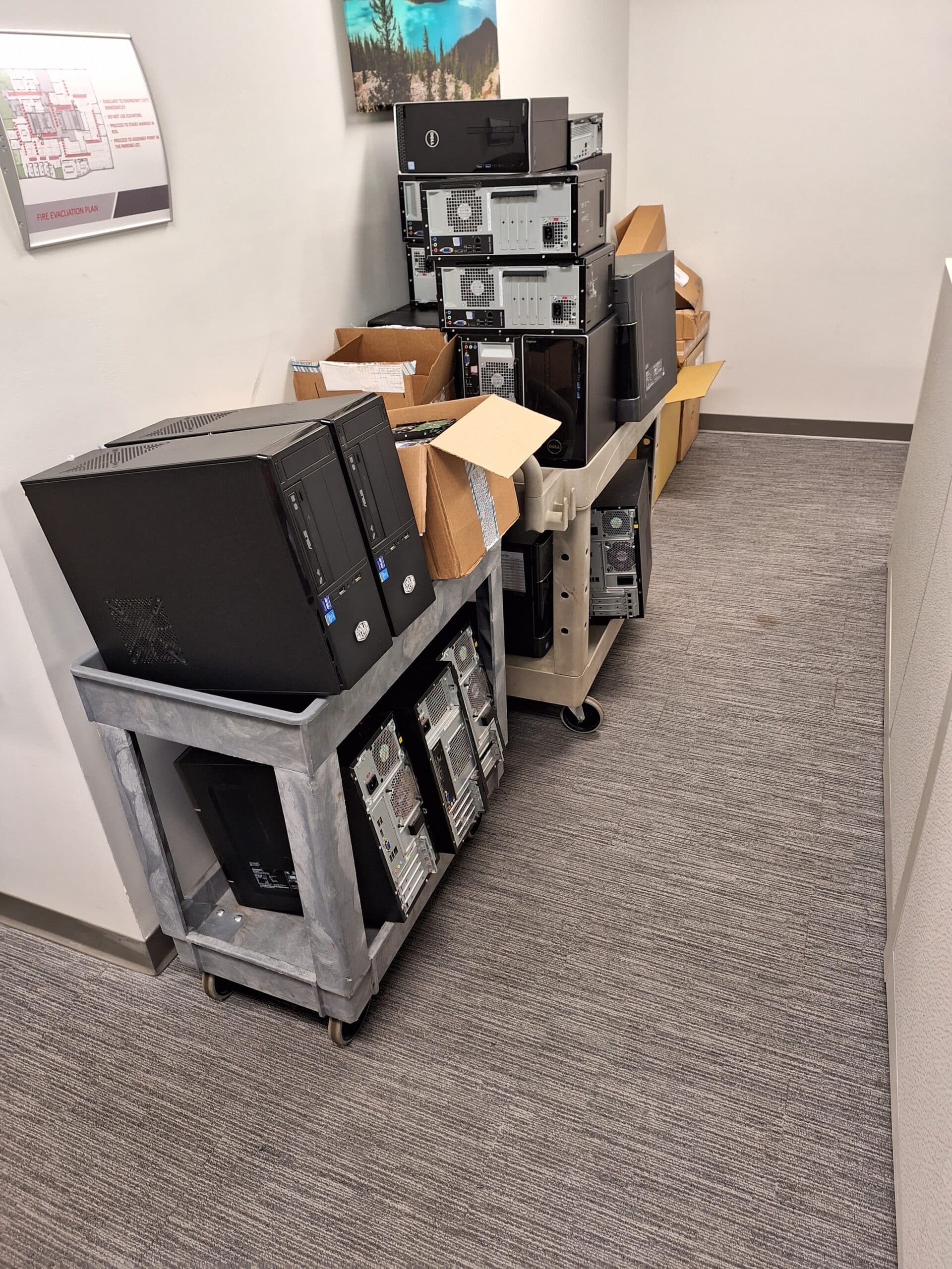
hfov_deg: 58.9
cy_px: 634
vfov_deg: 73.9
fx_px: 843
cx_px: 476
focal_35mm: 23
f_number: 1.8
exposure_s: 1/40
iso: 160
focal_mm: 5.54
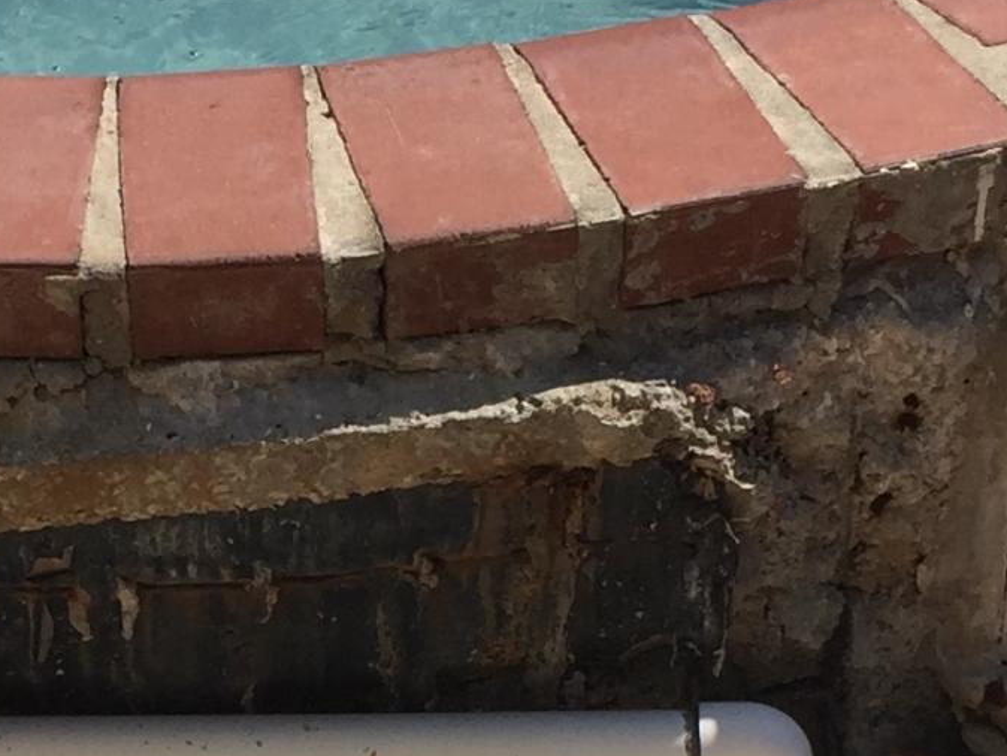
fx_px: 3754
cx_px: 72
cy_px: 898
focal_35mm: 129
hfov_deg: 15.1
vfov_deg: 11.3
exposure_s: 1/3300
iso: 32
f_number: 2.2
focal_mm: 4.15
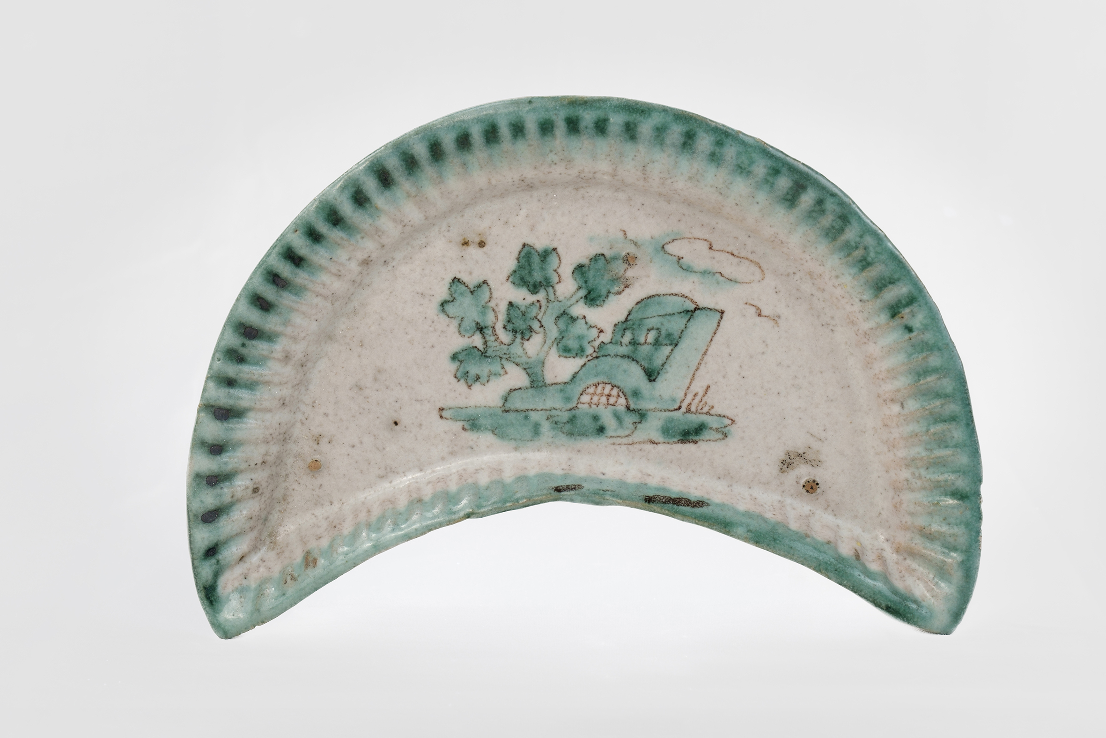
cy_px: 369
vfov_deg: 17.7
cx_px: 553
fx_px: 2366
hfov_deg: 26.3
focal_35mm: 77
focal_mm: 51.6
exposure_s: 1/40
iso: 500
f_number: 10
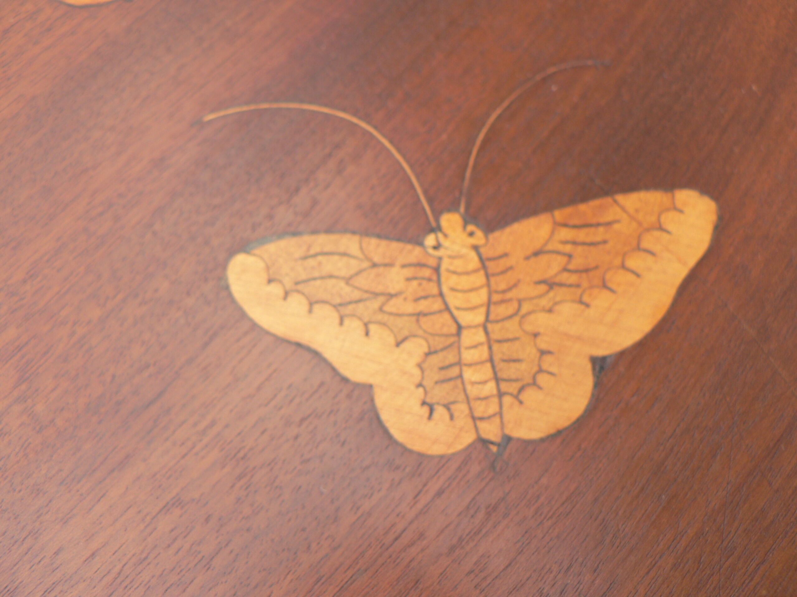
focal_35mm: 36
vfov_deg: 39.7
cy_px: 298
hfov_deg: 51.4
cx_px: 398
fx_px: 829
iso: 80
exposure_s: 1/100
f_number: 2.8
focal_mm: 6
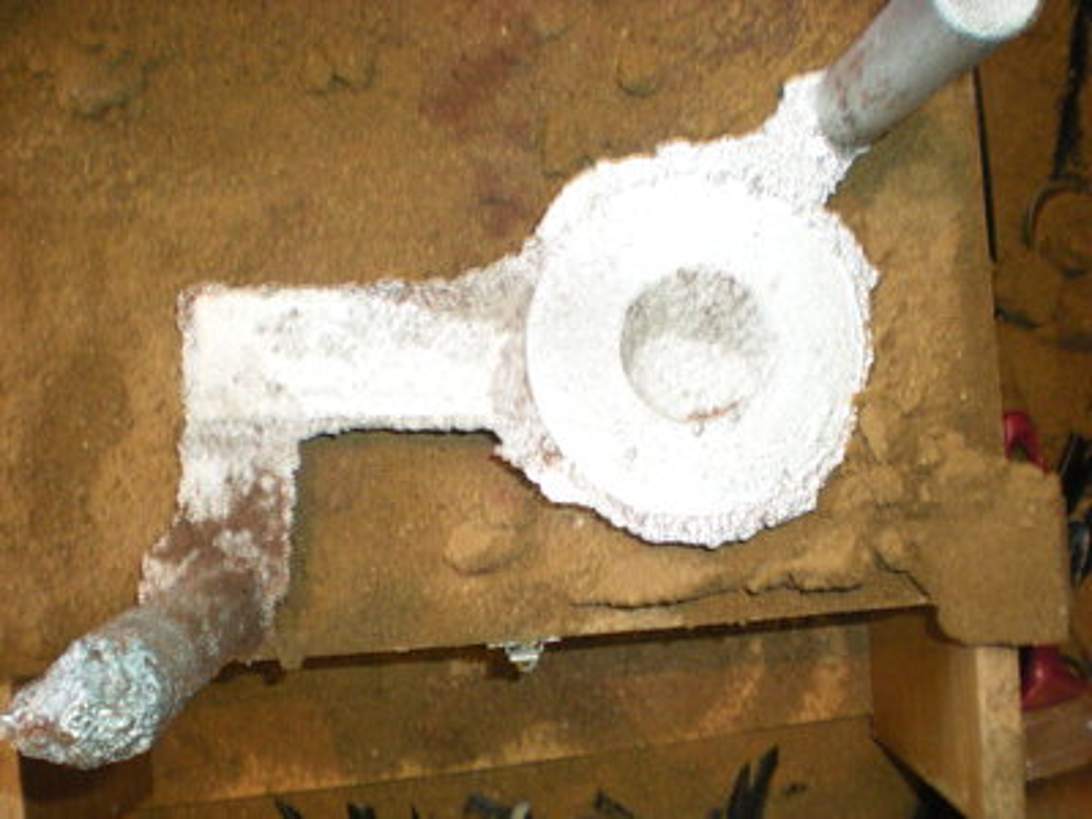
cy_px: 410
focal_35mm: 38
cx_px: 546
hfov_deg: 49.0
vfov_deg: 37.7
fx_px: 1199
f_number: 3.1
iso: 343
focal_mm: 6.3
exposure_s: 1/8
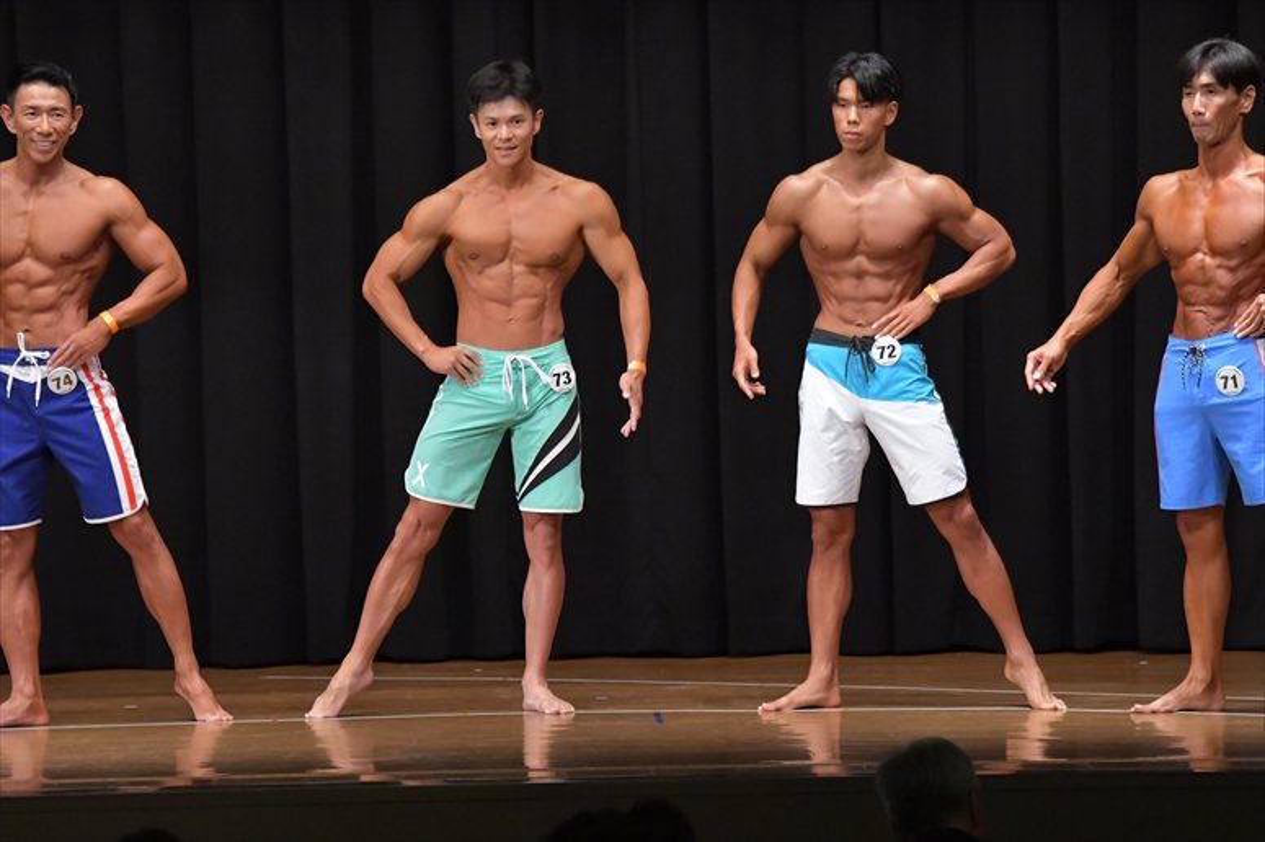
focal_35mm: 217
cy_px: 421
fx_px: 7622
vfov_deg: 6.3
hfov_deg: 9.5
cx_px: 632
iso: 6400
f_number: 5.6
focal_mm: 145
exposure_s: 1/400
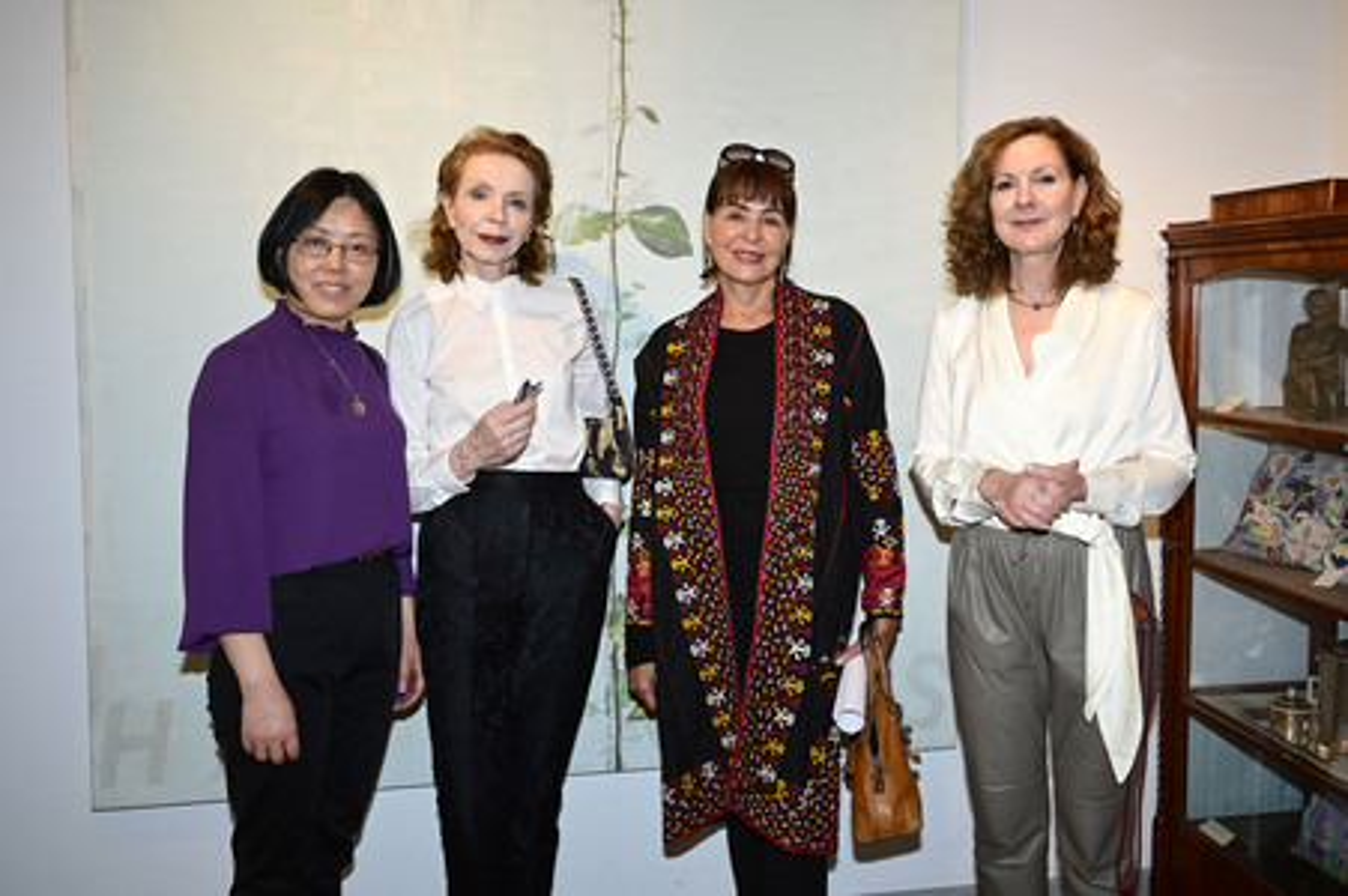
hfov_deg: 67.4
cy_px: 448
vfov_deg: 47.9
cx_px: 674
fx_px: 1010
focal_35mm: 27
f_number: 3.5
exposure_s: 1/200
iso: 1250
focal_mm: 27
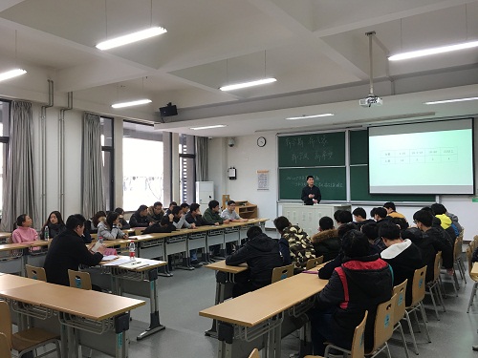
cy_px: 179
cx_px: 239
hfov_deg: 61.7
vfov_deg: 48.2
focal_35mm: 29
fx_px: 400
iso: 50
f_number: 2.2
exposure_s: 1/17
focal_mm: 4.15
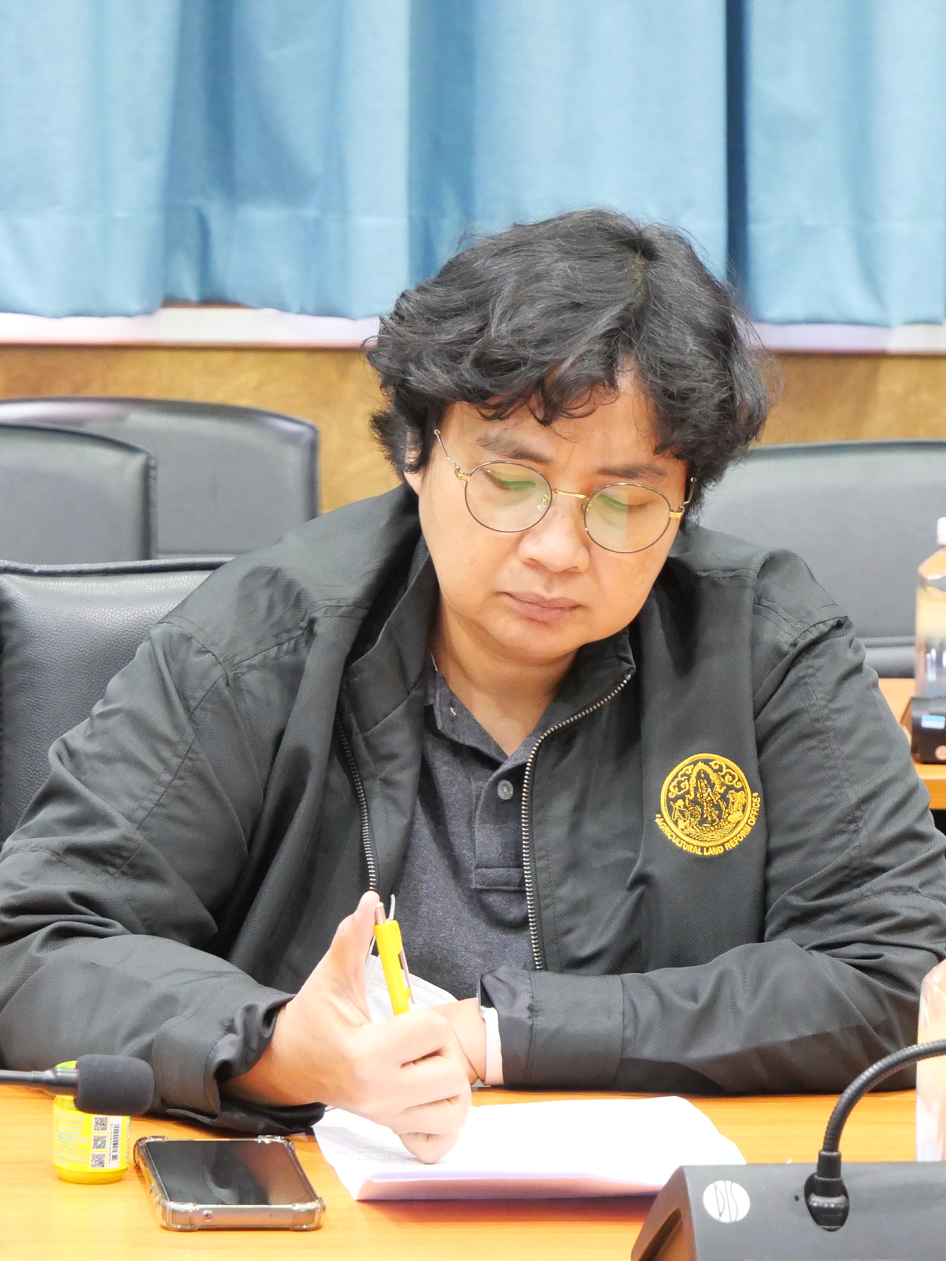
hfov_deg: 10.2
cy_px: 631
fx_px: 5320
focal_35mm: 146
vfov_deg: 13.5
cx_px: 443
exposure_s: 1/20
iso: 3200
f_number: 5.6
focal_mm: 49
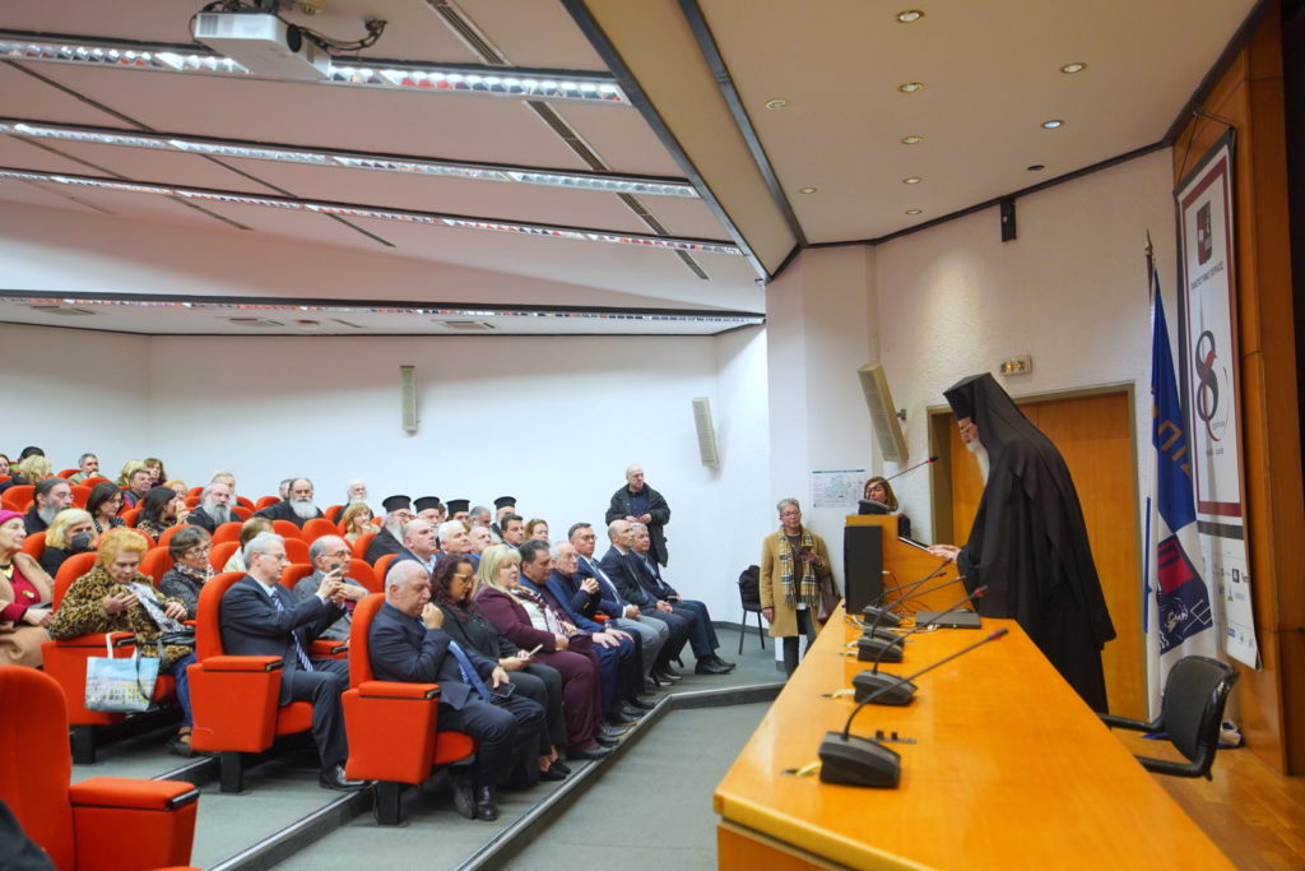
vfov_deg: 43.6
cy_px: 436
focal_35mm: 30
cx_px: 652
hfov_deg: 61.9
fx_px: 1088
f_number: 2.8
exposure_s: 1/160
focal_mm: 30
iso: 1000
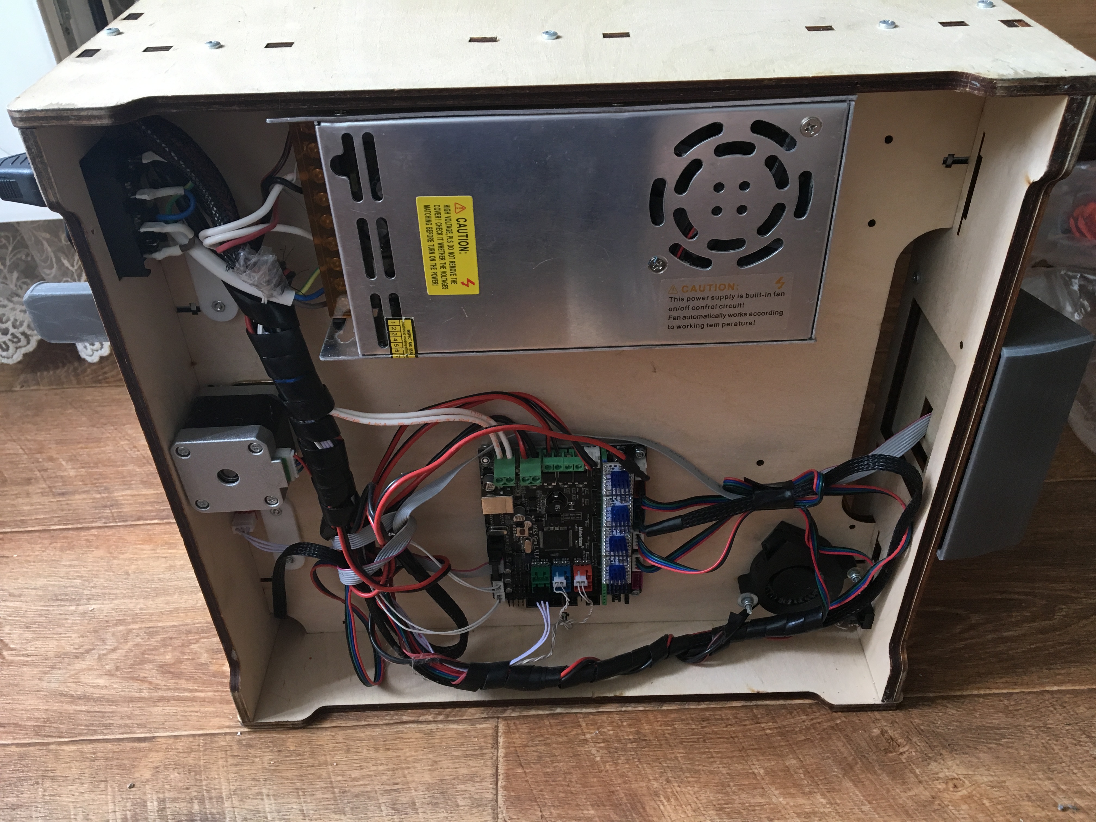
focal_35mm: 29
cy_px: 411
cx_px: 548
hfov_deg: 61.7
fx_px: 918
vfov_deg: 48.2
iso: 64
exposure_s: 1/33
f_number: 2.2
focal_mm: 4.15
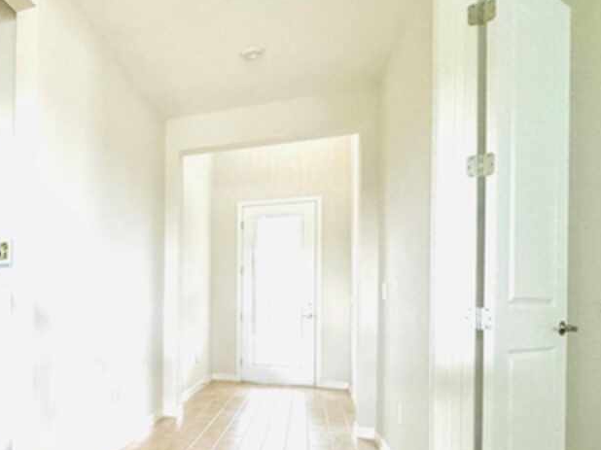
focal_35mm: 29
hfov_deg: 53.1
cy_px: 307
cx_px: 48
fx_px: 503
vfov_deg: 47.3
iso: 400
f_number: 2.2
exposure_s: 1/60
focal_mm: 2.22
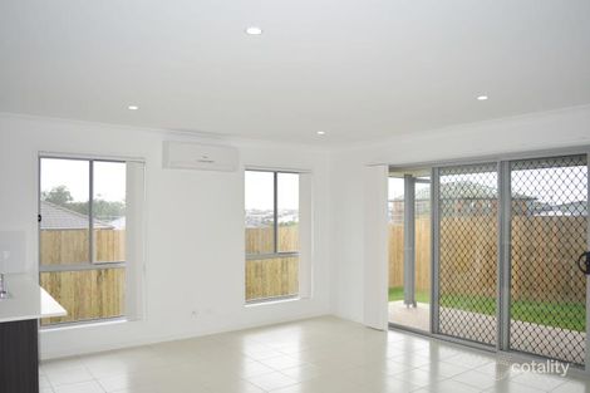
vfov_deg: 47.9
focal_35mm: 27
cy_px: 196
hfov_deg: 67.4
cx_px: 295
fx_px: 442
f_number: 6.3
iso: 100
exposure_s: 1/200
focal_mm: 18
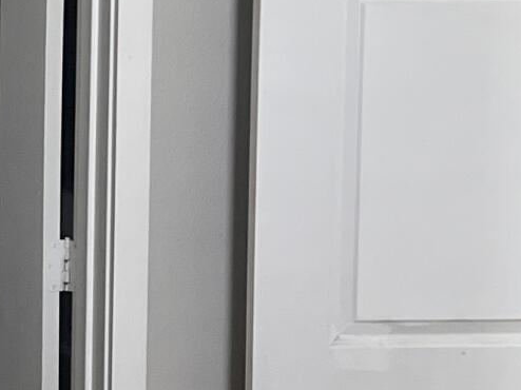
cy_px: 59
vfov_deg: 9.4
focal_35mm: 158
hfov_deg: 12.0
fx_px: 2377
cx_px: -232
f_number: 1.5
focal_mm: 5.7
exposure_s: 1/109
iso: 125
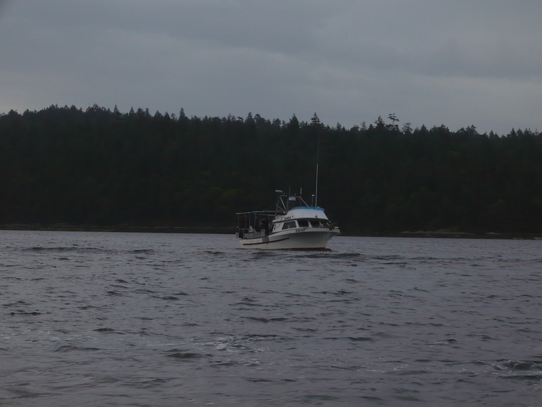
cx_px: 271
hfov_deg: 18.7
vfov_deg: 14.1
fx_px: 1644
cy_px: 204
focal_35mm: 105
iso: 100
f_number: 14
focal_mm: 17.4
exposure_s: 1/250
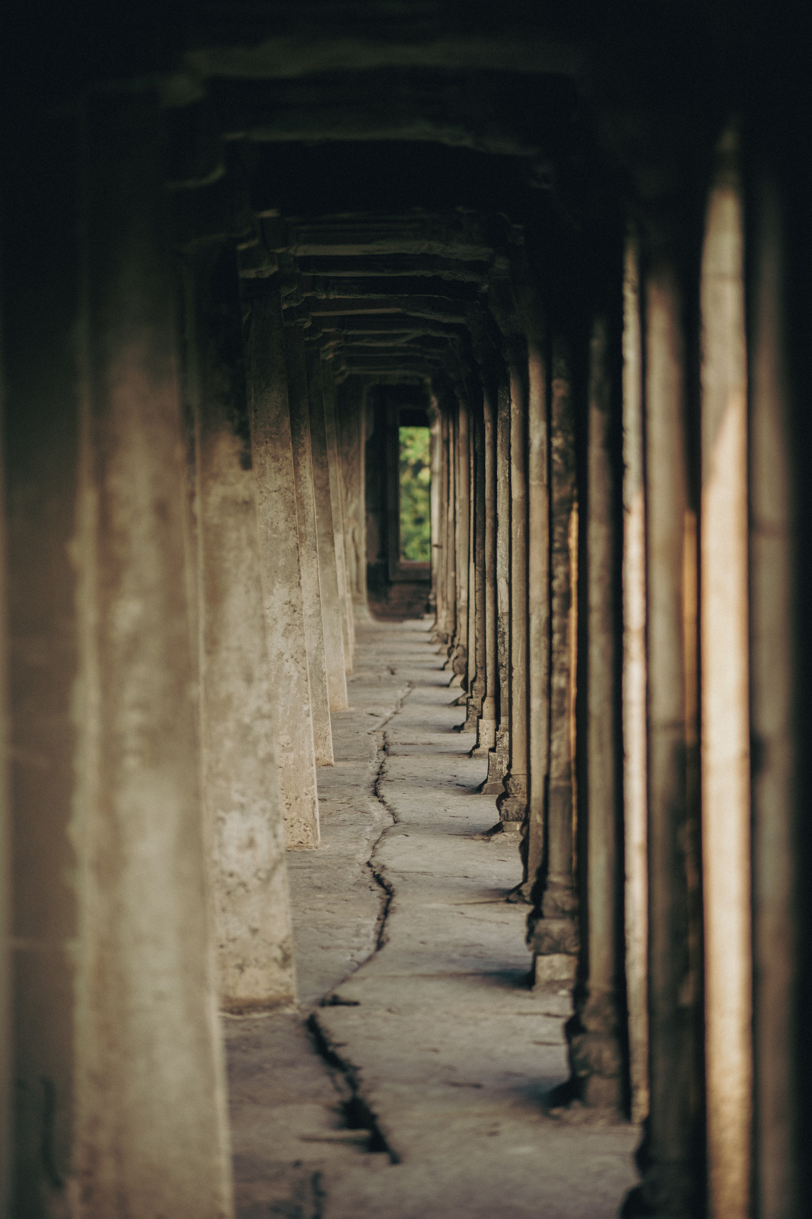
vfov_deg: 16.0
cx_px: 406
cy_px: 610
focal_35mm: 128
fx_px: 4330
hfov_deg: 10.7
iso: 160
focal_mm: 85
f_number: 1.8
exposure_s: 1/320
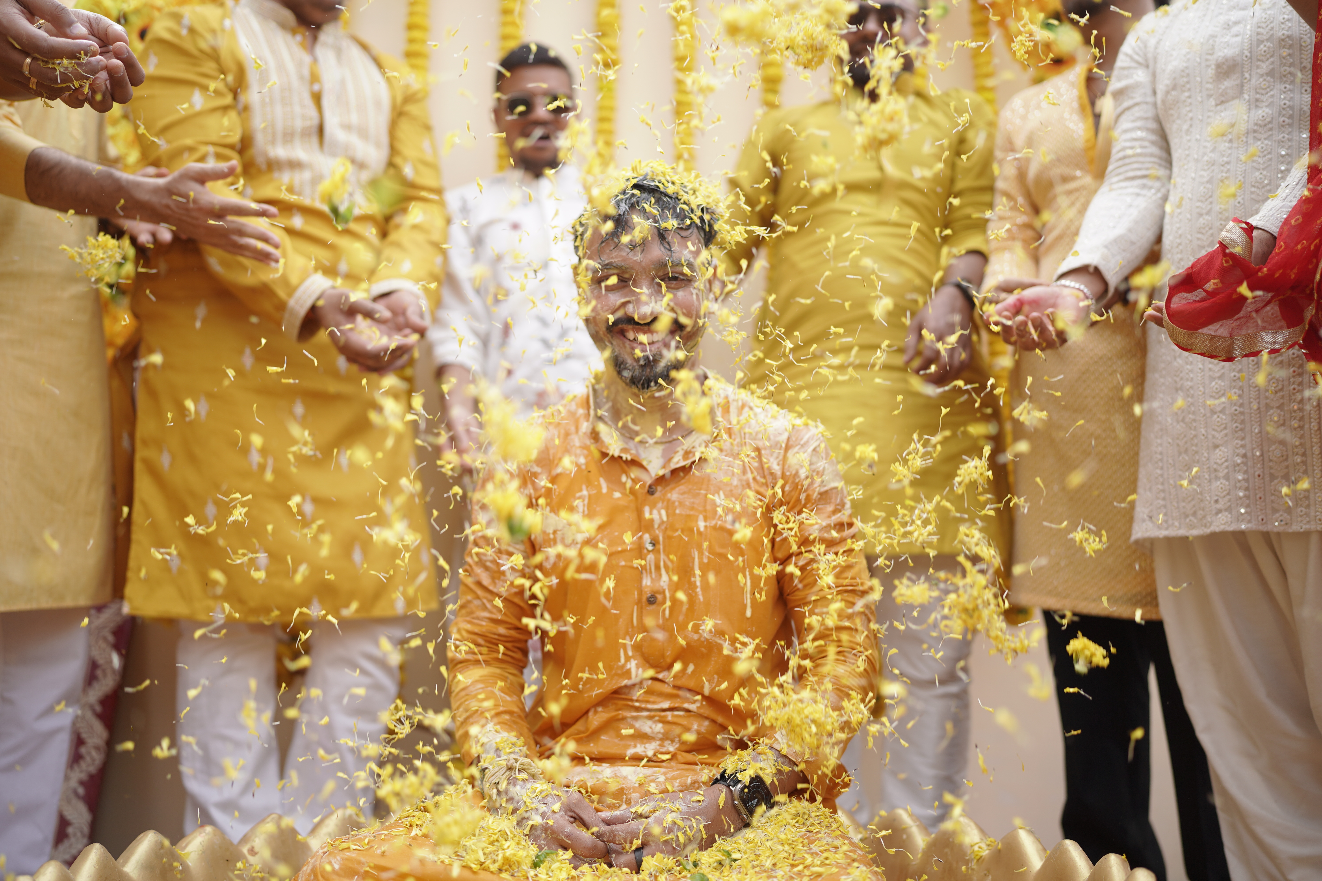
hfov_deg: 54.4
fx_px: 1285
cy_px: 440
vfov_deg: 37.9
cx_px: 661
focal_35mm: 35
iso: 160
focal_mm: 35
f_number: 1.4
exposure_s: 1/1250
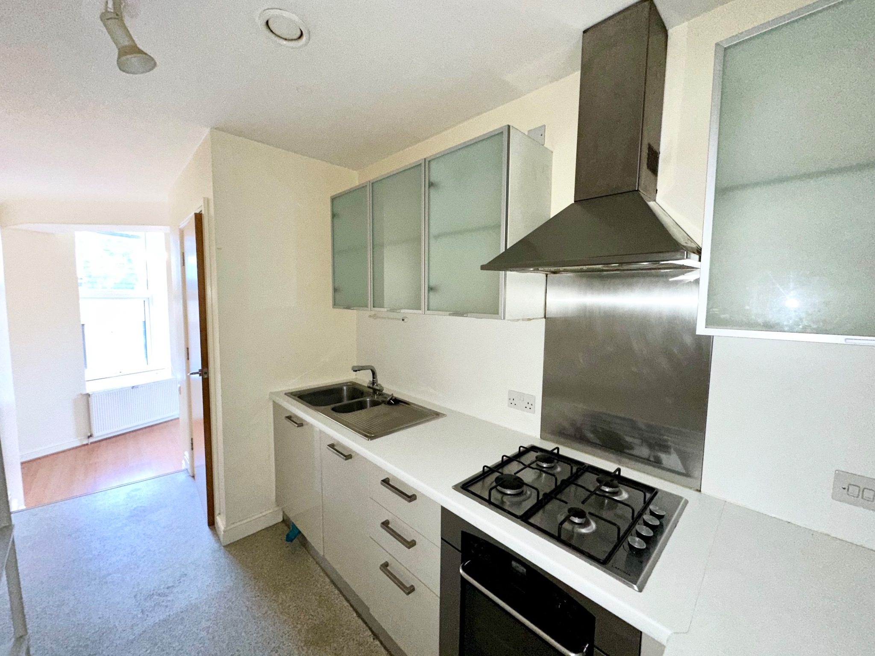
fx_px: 354
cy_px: 328
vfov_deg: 85.7
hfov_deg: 102.1
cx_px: 438
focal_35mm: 14
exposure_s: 1/60
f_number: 2.2
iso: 250
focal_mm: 2.22
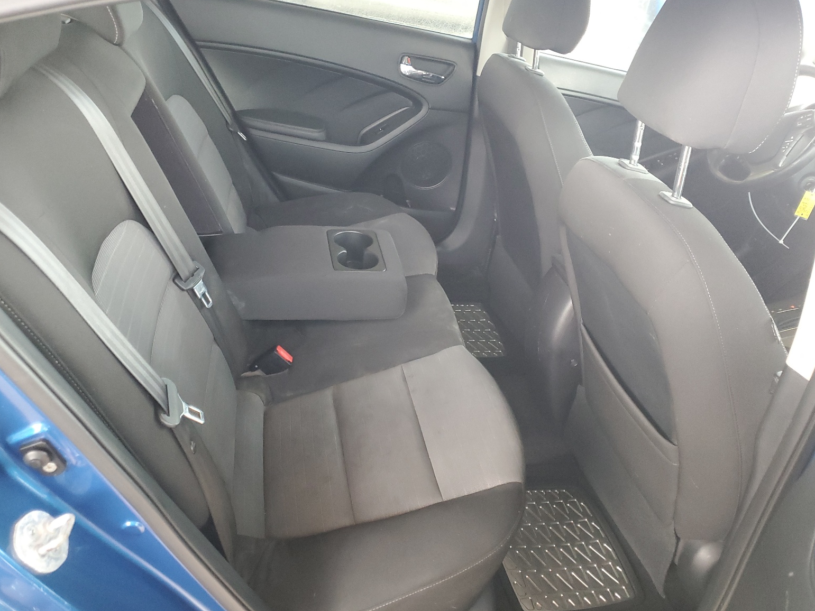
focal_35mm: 27
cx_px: 404
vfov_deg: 51.4
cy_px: 303
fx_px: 636
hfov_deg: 65.3
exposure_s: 1/60.2
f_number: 1.5
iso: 316
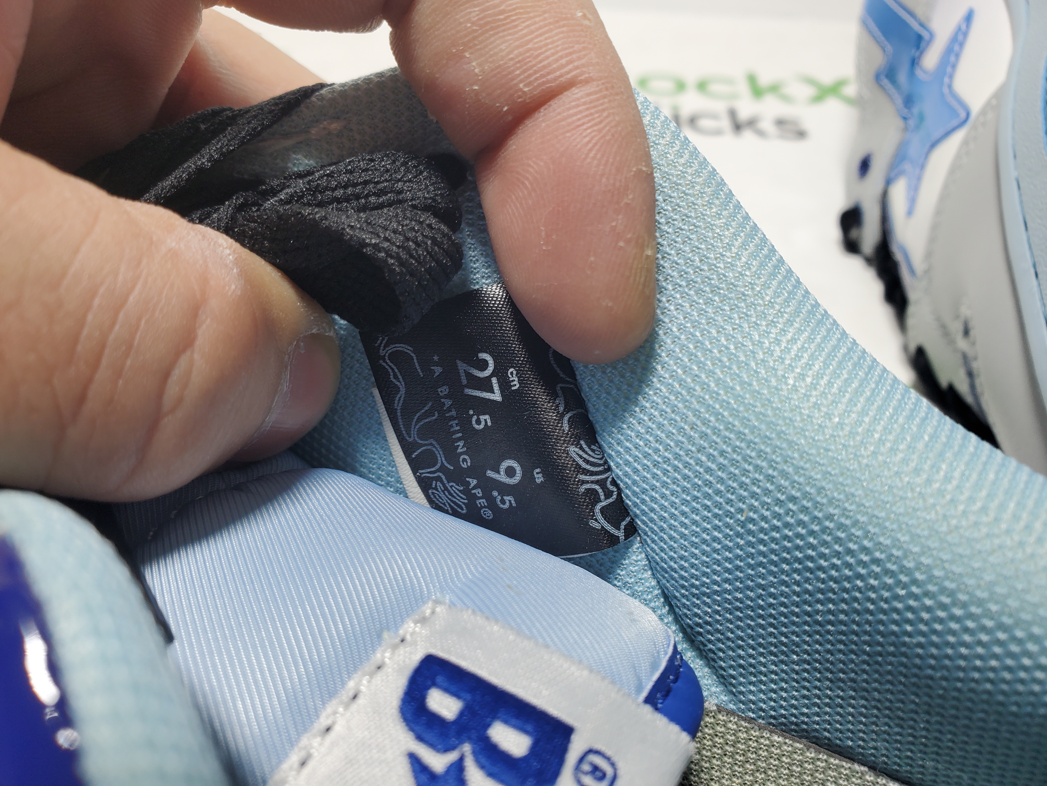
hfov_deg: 67.3
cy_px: 393
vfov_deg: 53.1
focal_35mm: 26
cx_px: 524
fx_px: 786
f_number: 2.4
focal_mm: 4.3
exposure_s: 1/157
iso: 50
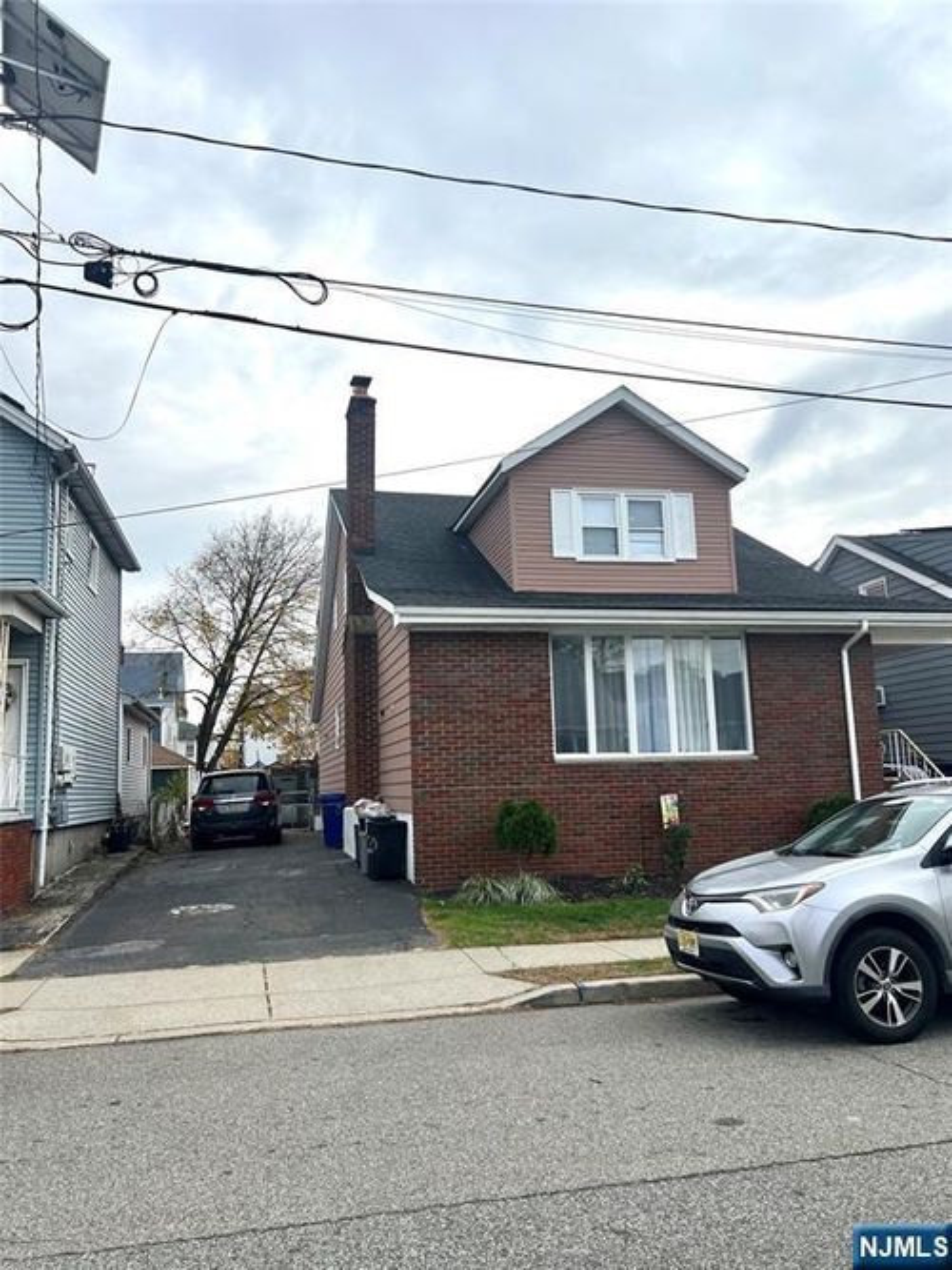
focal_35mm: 26
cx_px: 476
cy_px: 635
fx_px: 954
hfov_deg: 53.0
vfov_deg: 67.3
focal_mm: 5.7
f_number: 1.5
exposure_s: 1/5076
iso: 50
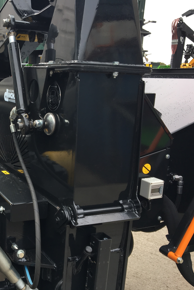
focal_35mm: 41
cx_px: 11
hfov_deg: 30.8
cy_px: 145
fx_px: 331
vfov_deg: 47.4
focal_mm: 4.15
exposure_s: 1/180
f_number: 2.2
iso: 25
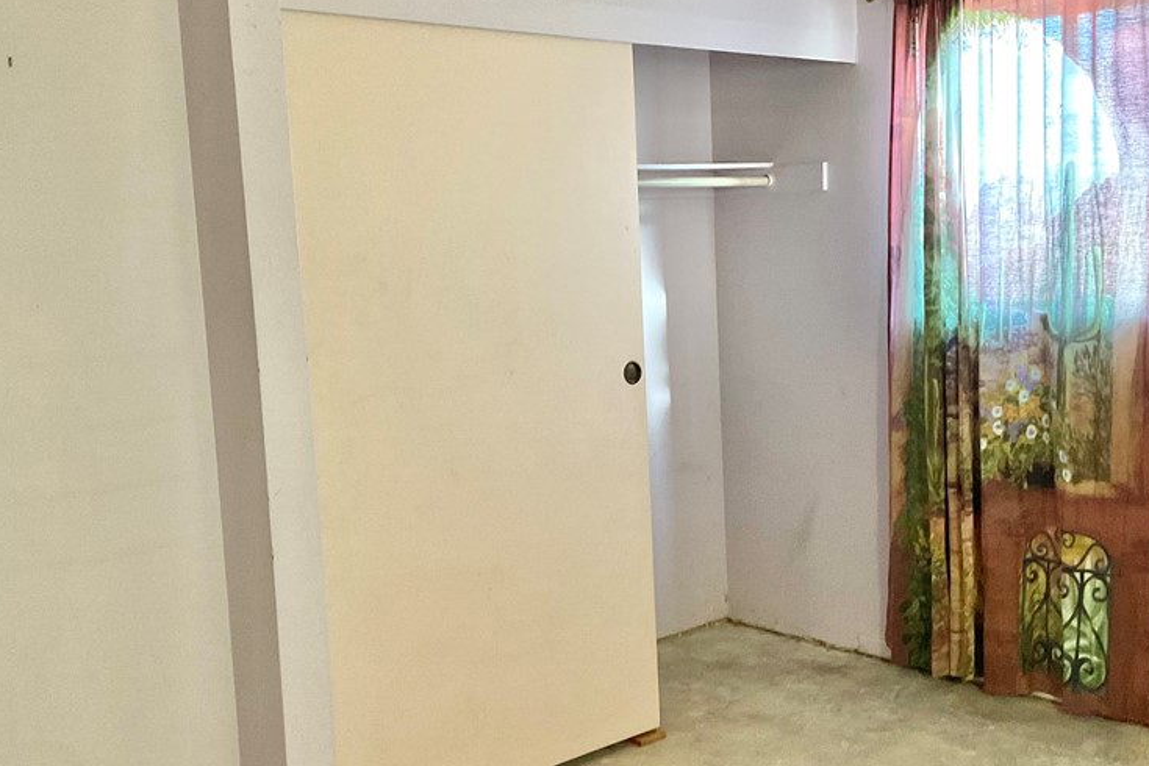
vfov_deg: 31.9
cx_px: 617
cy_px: 416
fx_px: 1340
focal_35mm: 42
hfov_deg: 46.4
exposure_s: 1/60
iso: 250
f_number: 1.8
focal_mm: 3
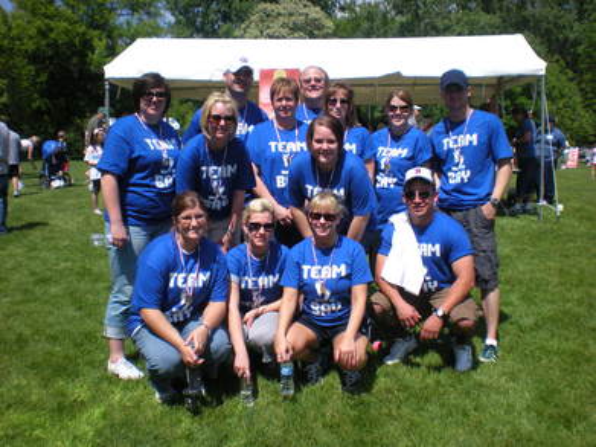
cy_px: 224
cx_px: 298
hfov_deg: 49.0
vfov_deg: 37.7
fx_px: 654
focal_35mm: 38
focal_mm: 6.3
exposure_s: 1/489
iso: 64
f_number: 4.6
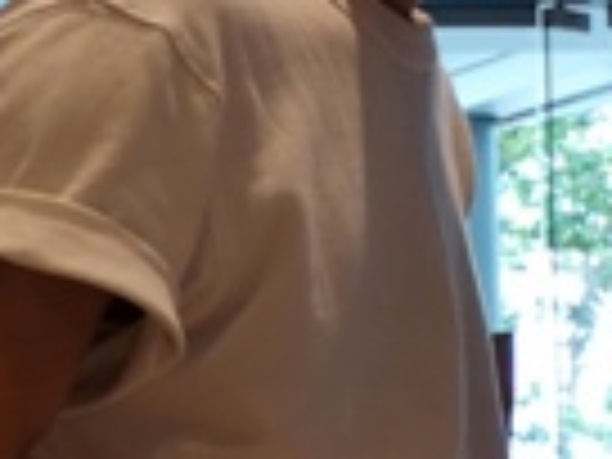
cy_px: 504
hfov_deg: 9.8
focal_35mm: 159
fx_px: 2811
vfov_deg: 9.2
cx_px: -1166
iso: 80
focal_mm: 3.95
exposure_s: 1/100
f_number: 1.8
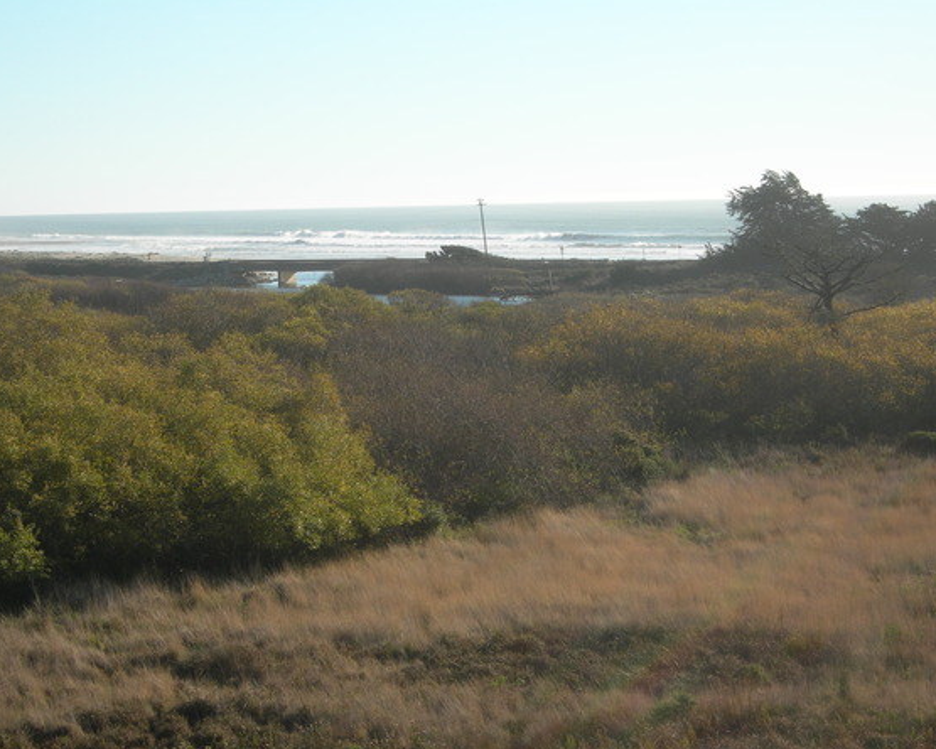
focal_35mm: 97
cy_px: 373
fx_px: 2687
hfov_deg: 19.8
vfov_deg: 15.9
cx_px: 445
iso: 50
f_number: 7.3
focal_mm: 19.1
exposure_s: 1/180
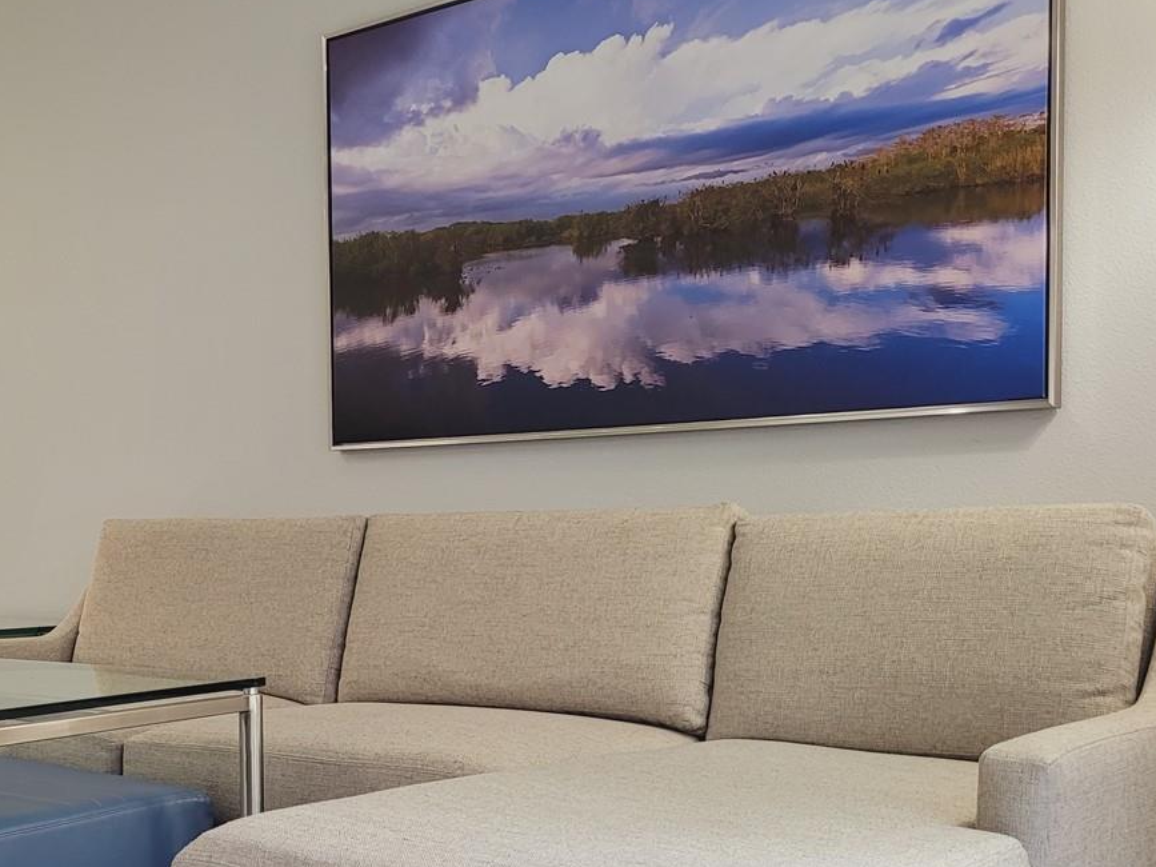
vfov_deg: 29.9
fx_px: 1603
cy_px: 615
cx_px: 251
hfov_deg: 38.3
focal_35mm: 48
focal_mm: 5.4
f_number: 1.8
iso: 250
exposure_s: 1/40
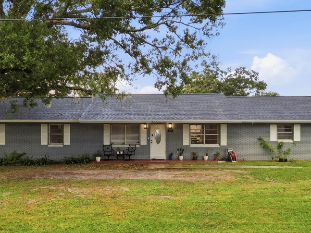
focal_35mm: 38
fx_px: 341
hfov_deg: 48.9
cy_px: 123
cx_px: 143
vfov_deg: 37.7
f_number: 1.7
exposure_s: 1/1000
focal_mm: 6.7
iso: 100
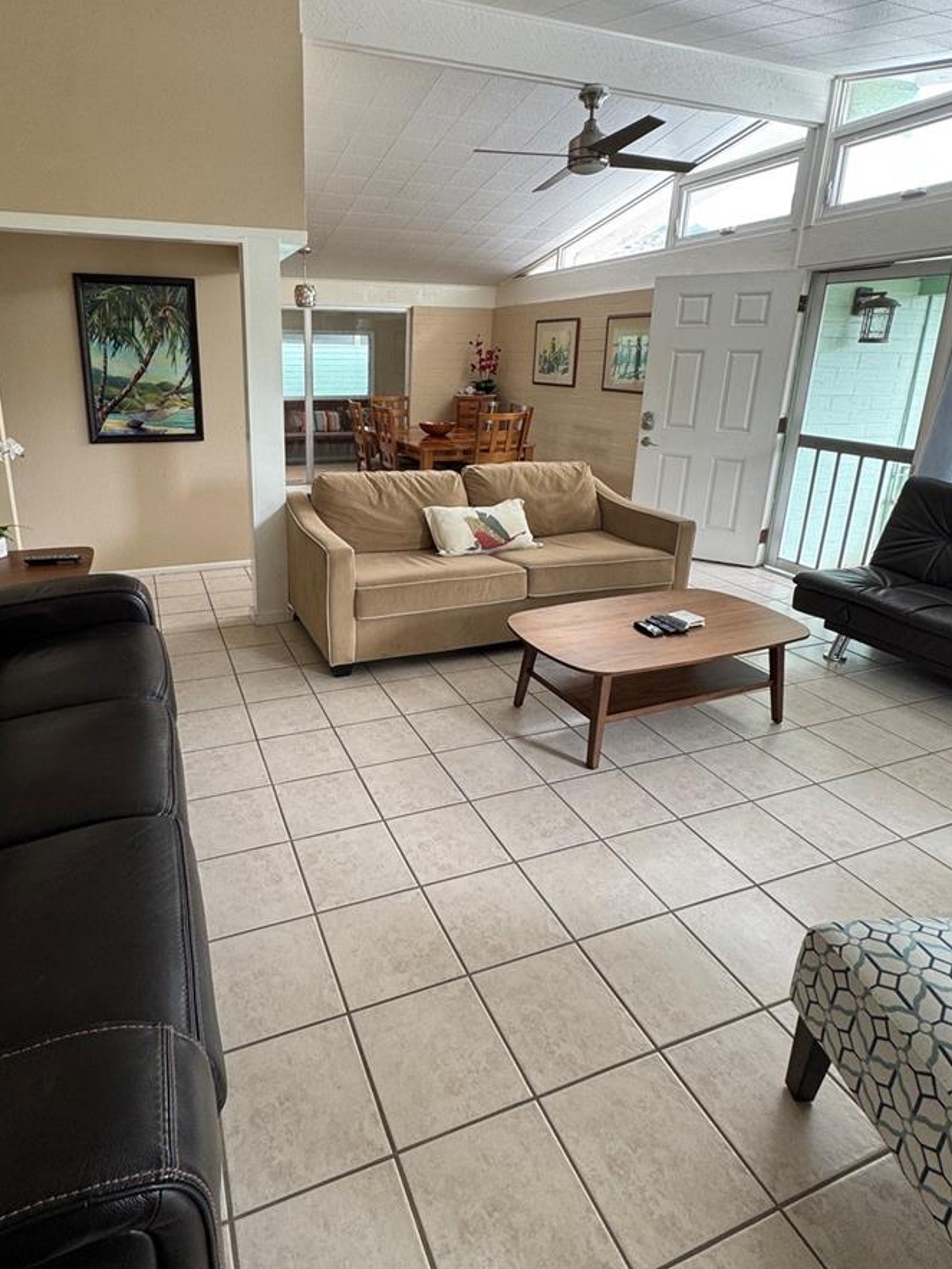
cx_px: 378
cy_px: 558
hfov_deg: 68.0
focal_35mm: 19
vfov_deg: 84.3
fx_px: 697
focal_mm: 2.22
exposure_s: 1/99
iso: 125
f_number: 2.2
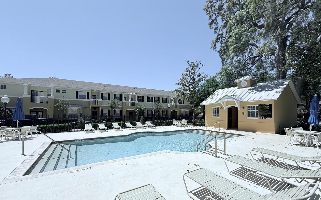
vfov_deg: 74.5
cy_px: 111
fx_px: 131
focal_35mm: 15
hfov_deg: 101.5
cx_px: 159
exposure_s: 1/4425
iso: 50
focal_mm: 2.22
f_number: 2.2
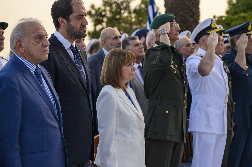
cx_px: 128
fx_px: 714
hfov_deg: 20.0
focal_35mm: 102
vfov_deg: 13.4
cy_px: 77
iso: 640
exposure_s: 1/1250
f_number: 4
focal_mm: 89
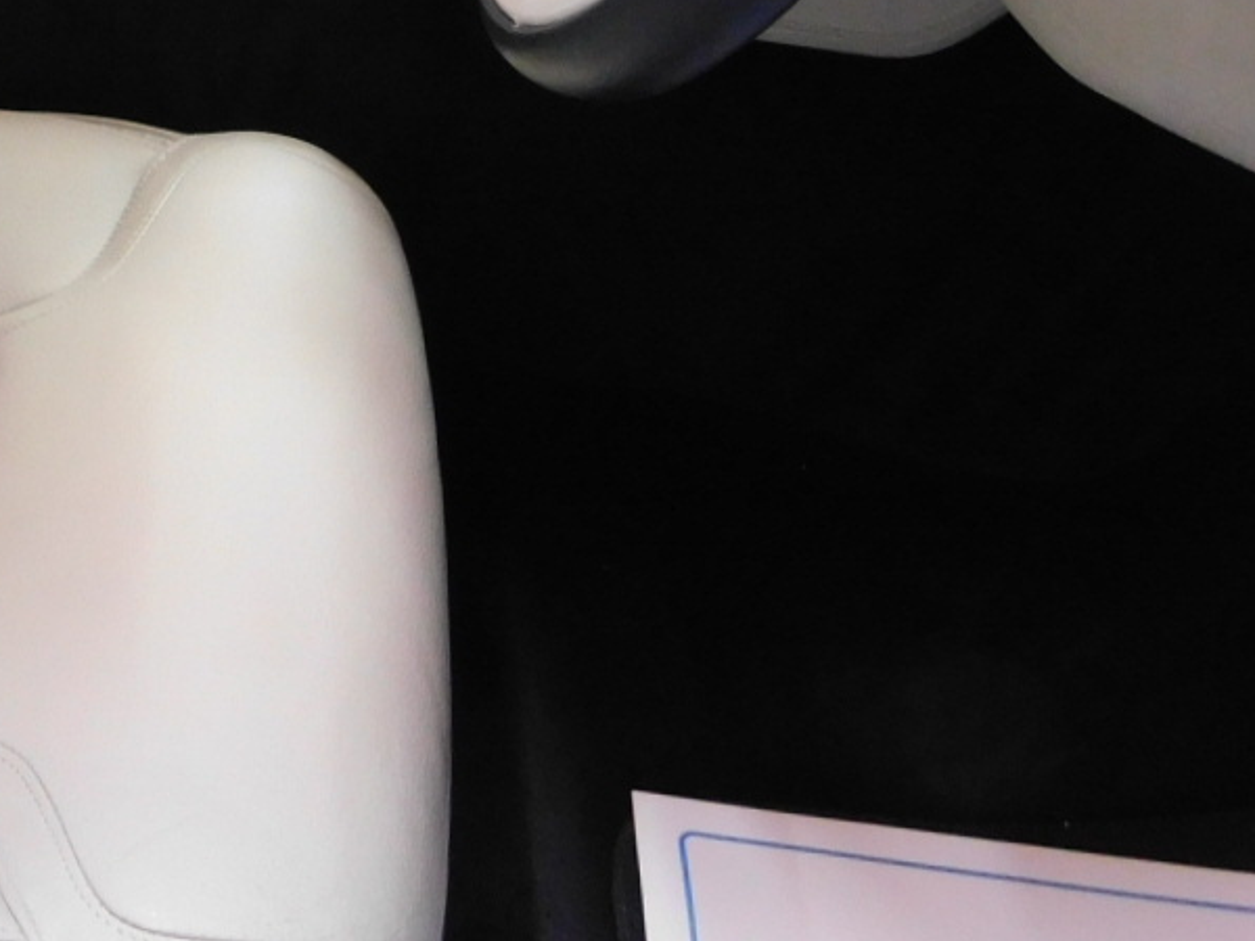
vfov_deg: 21.7
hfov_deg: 27.8
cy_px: -94
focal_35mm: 64
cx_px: -98
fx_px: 2320
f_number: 3
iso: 400
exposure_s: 1/13
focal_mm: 4.1
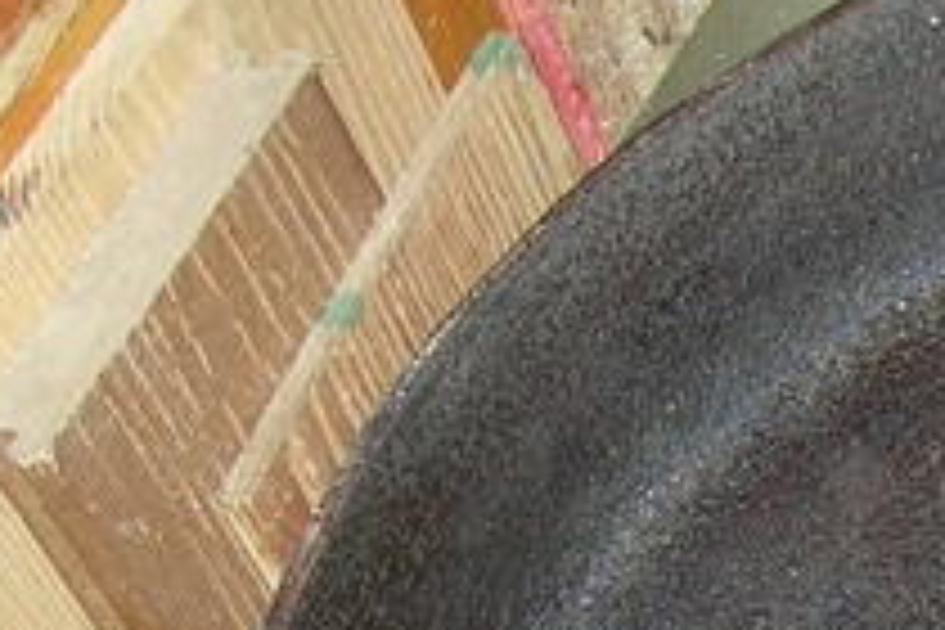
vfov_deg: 8.3
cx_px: 1467
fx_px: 4200
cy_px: 1060
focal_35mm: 160
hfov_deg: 12.2
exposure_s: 1/60.1
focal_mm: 6
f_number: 2.7
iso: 50
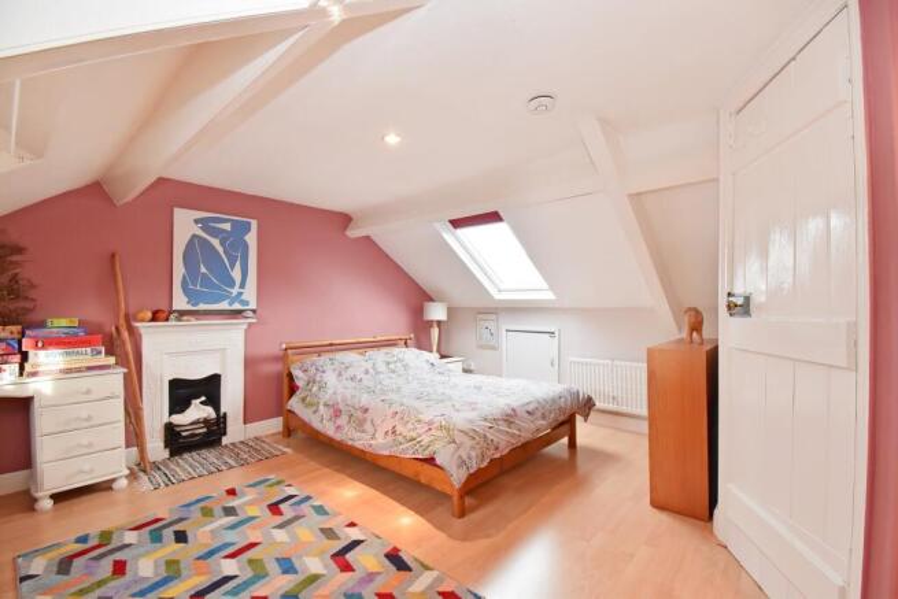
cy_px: 300
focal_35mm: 15
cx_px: 449
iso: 800
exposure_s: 1/20
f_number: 9
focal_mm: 10
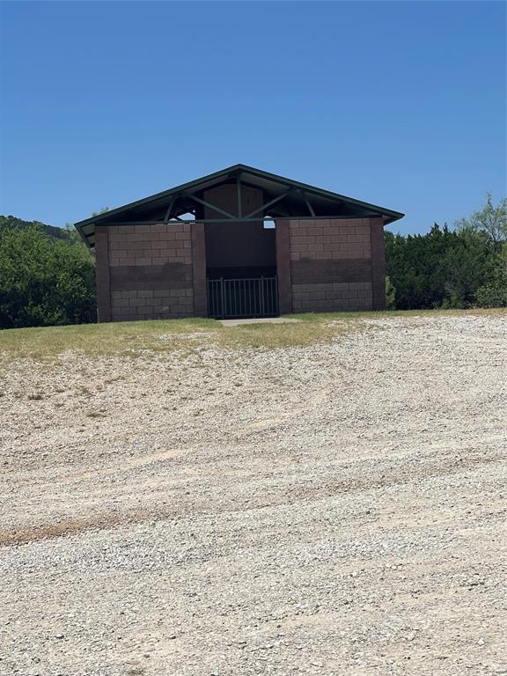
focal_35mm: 64
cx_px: 254
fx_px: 1250
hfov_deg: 22.9
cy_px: 338
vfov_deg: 30.3
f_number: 2.2
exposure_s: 1/2370
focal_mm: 7.5
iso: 20
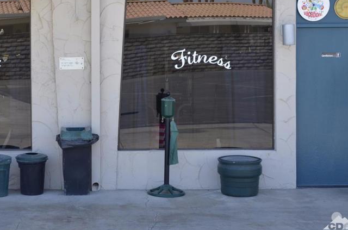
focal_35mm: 72
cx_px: 92
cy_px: 56
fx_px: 694
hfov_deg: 27.8
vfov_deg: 18.7
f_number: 7.1
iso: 200
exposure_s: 1/200
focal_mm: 30
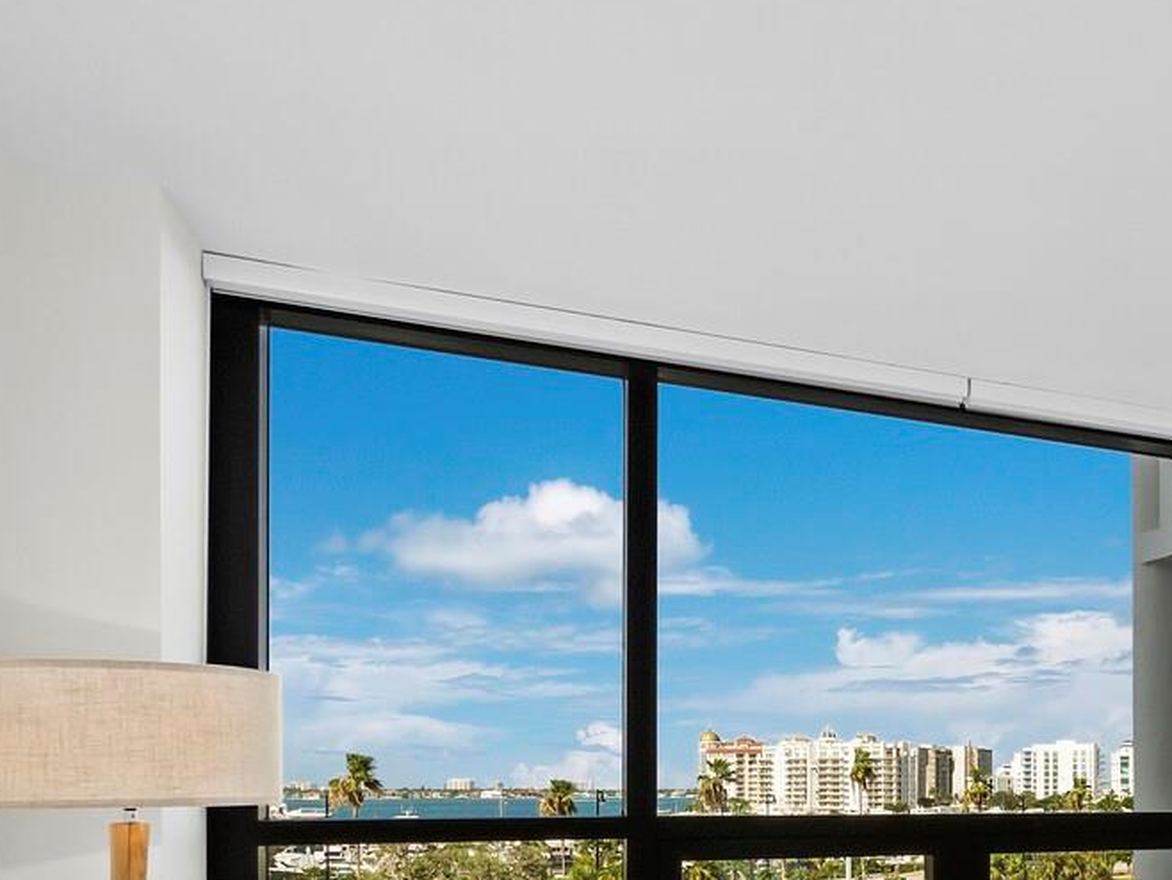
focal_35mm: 34
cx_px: 1126
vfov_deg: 39.1
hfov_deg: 46.7
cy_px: 775
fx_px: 1152
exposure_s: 1/15
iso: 400
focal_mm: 7
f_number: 11
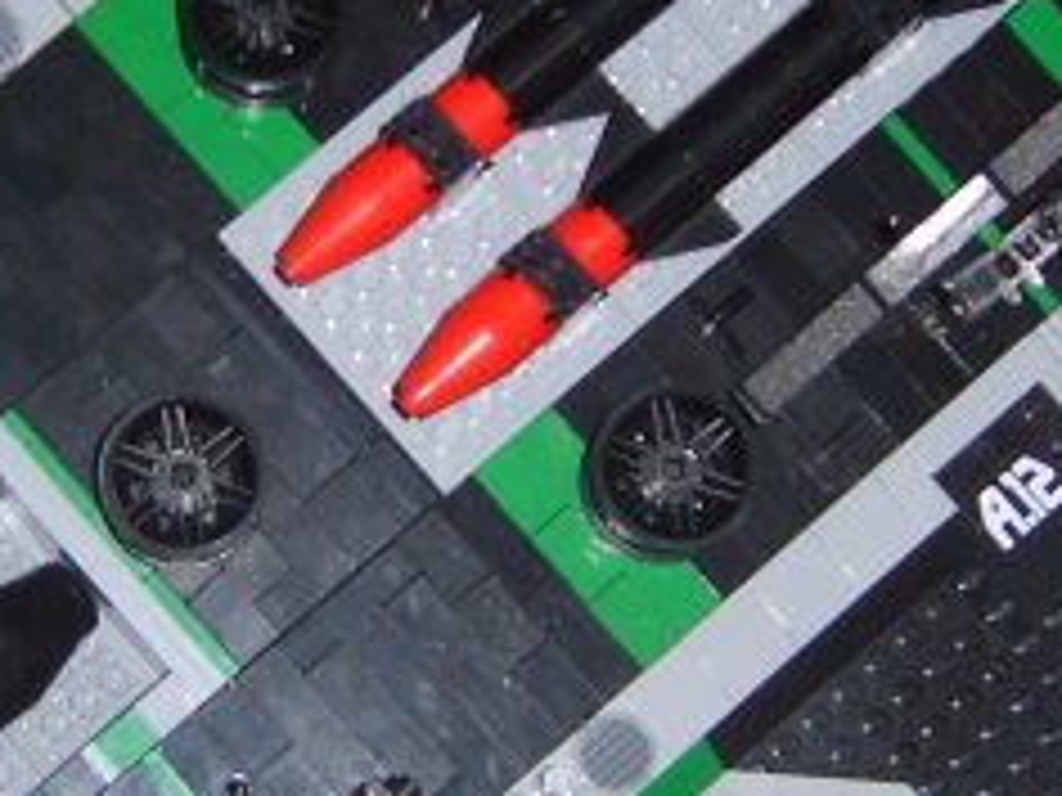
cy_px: 409
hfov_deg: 15.2
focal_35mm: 129
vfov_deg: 11.5
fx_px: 3958
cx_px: 324
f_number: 2.8
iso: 100
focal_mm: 7.8
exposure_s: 1/30
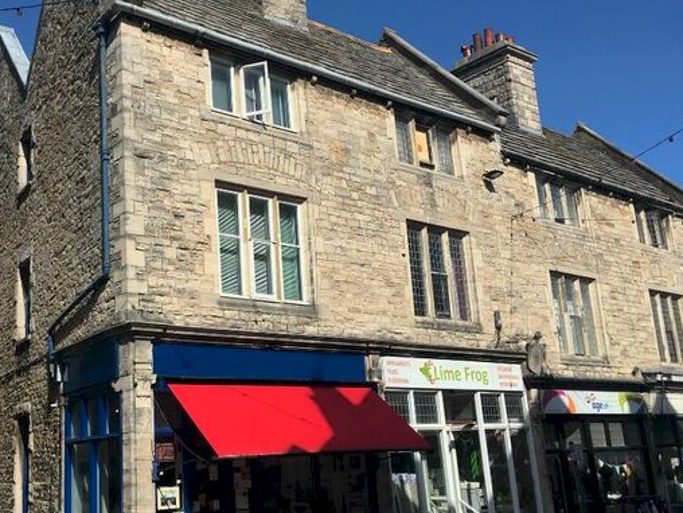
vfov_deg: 36.0
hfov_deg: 45.9
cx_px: 216
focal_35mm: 40
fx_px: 789
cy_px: 265
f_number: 2.2
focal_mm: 4.15
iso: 25
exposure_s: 1/2262
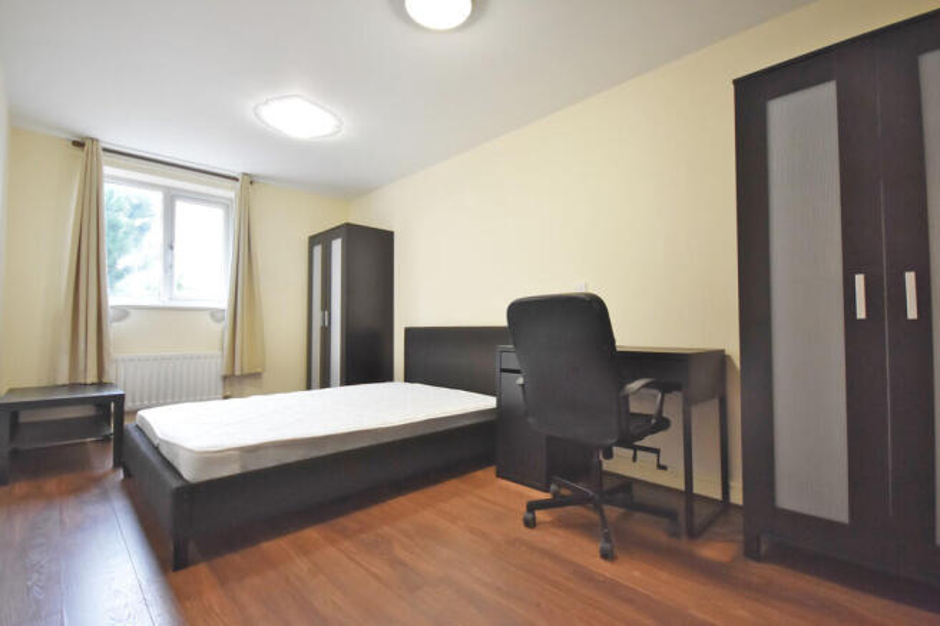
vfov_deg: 77.3
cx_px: 470
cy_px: 313
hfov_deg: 100.4
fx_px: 392
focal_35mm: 15
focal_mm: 10
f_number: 4
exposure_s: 1/60
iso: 2000
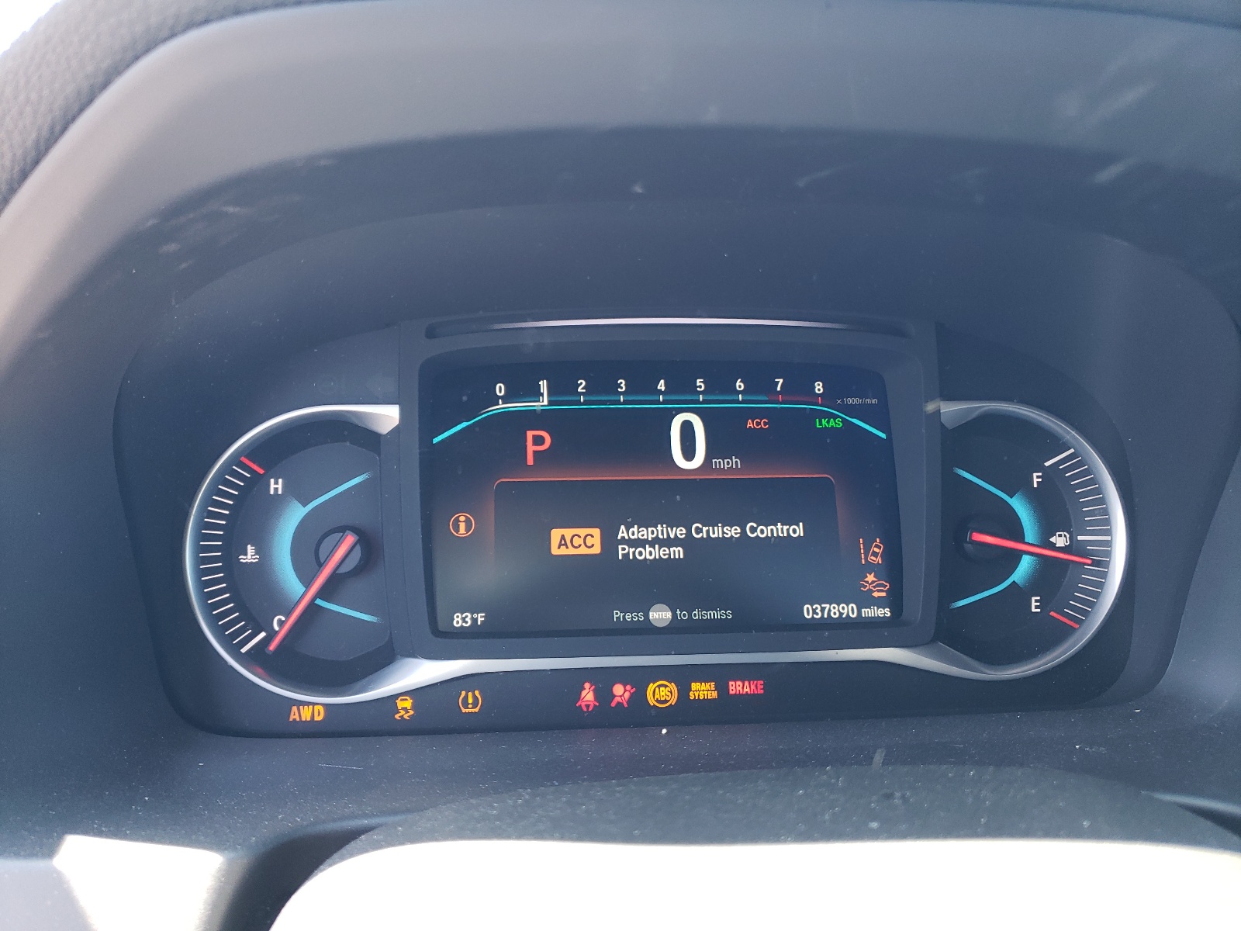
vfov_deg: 53.1
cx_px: 620
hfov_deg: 67.3
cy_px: 466
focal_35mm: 26
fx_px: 932
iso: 71
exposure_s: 1/60.2
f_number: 1.5
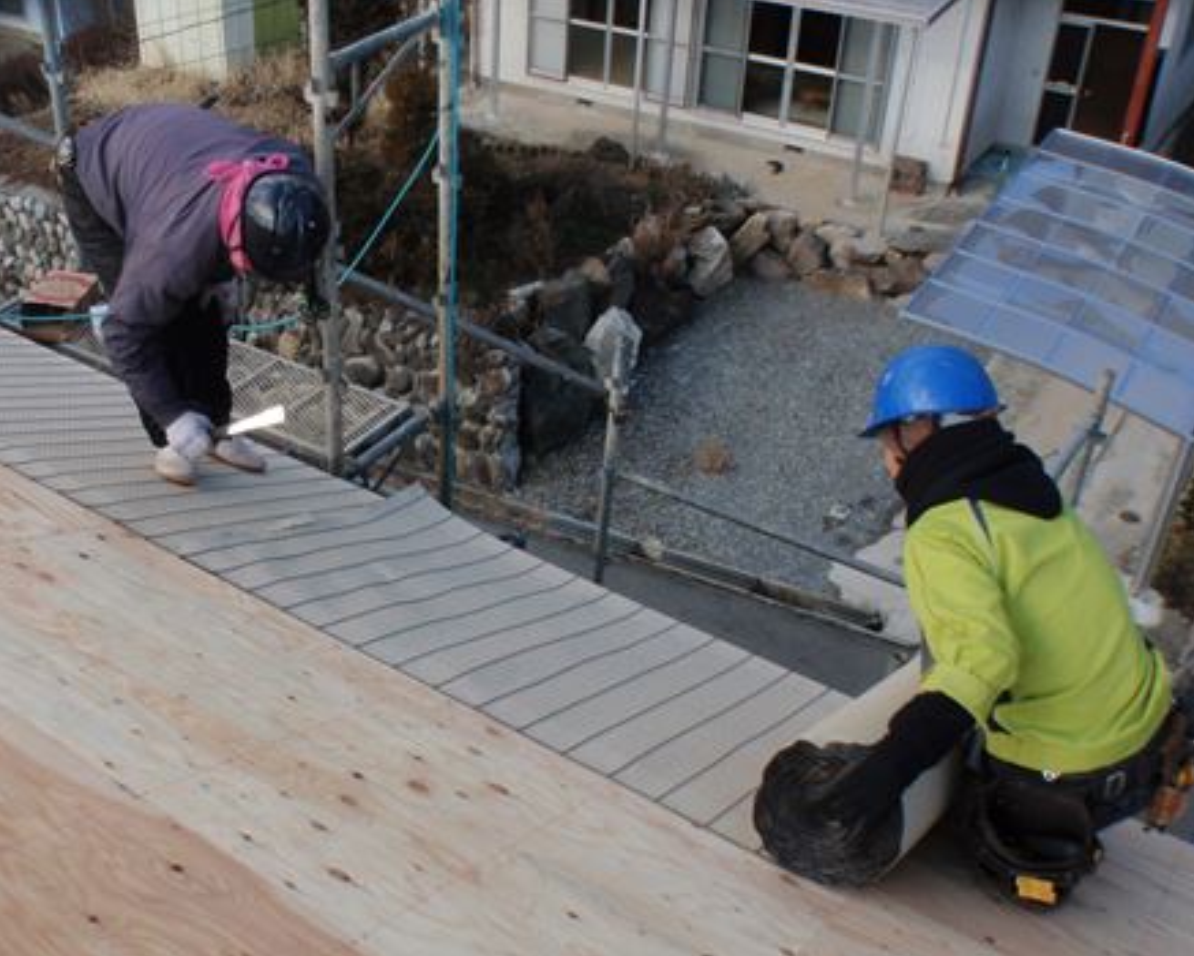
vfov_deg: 37.4
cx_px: 342
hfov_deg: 44.7
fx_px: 1414
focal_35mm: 40
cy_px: 478
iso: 64
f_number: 5
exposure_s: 1/125
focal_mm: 5
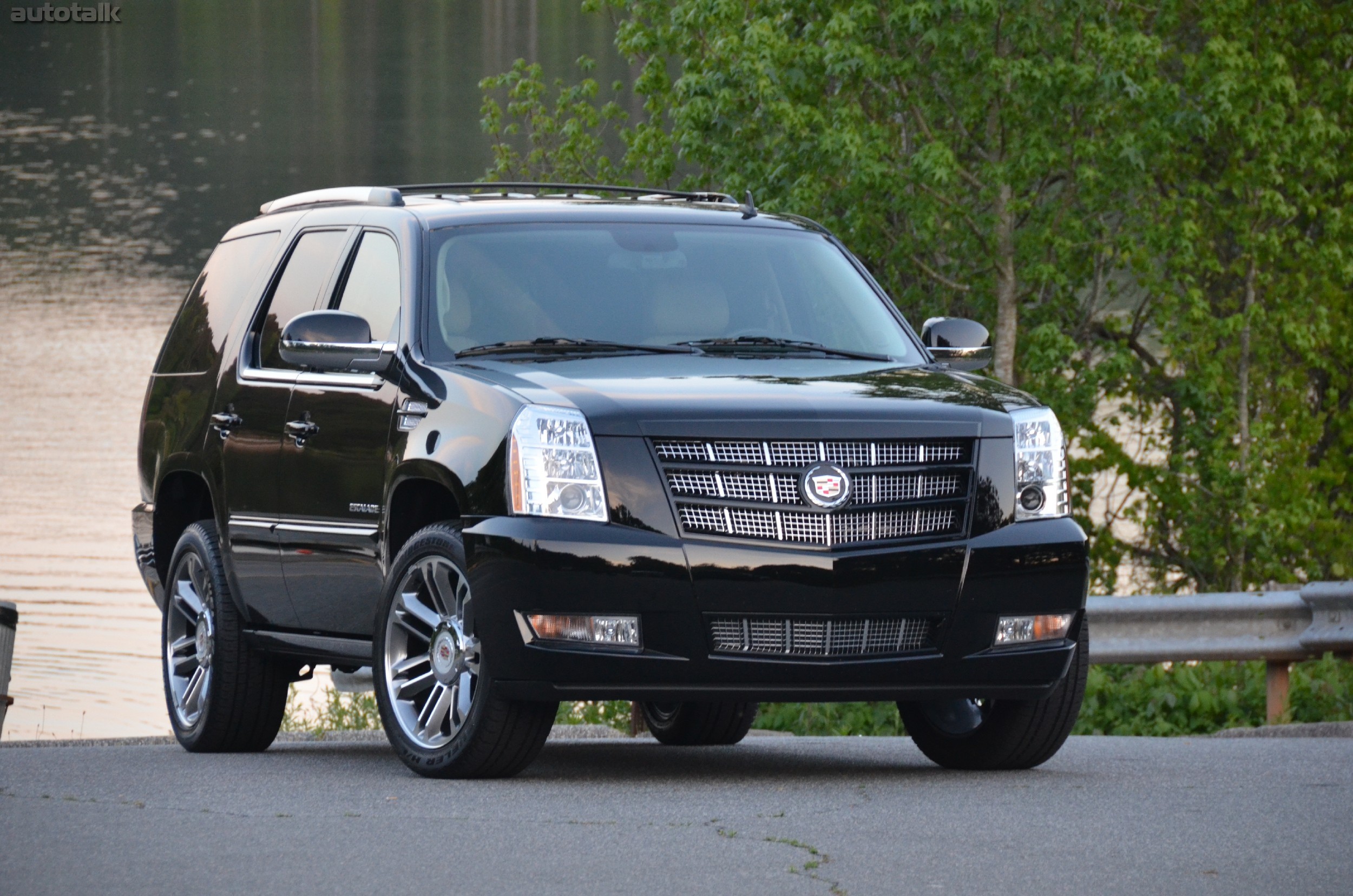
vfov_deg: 6.1
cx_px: 676
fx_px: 8439
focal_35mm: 225
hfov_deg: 9.2
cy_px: 448
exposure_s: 1/125
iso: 1600
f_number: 5.6
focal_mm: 150
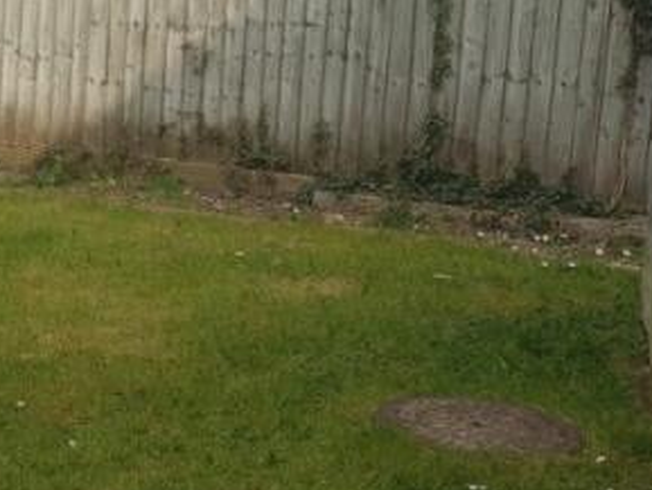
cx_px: -217
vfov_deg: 15.9
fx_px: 1734
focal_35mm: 92
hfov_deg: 19.5
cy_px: 68
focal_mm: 4.3
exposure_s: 1/822
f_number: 2.4
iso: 50
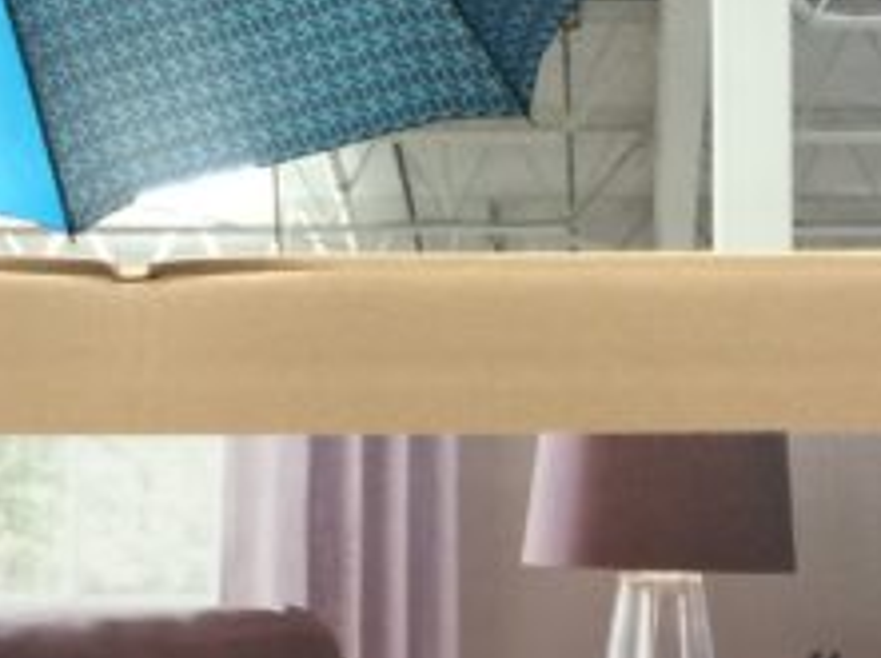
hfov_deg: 19.4
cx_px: 654
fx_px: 2566
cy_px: 1105
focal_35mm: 101
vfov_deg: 13.4
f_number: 2.2
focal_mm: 4.15
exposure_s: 1/30
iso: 100
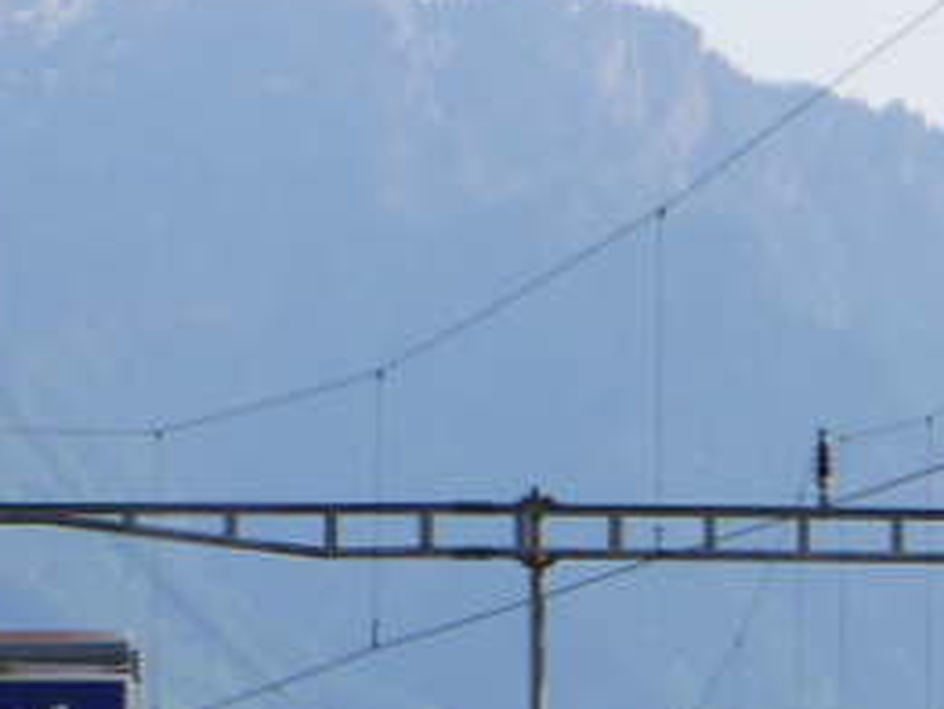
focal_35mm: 304
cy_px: 1275
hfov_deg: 6.3
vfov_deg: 4.8
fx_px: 8294
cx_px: 1816
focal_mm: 36
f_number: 9
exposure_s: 1/320
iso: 160
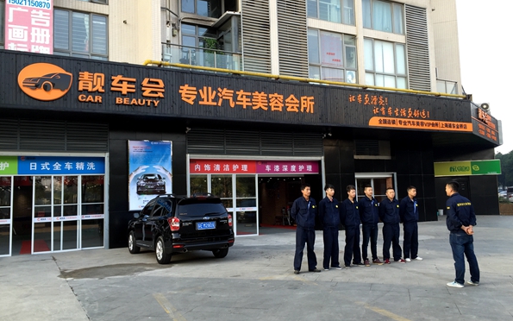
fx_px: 433
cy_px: 155
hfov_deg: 61.2
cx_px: 257
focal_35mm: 31
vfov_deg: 40.6
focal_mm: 4.15
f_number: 2.2
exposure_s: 1/115
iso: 32
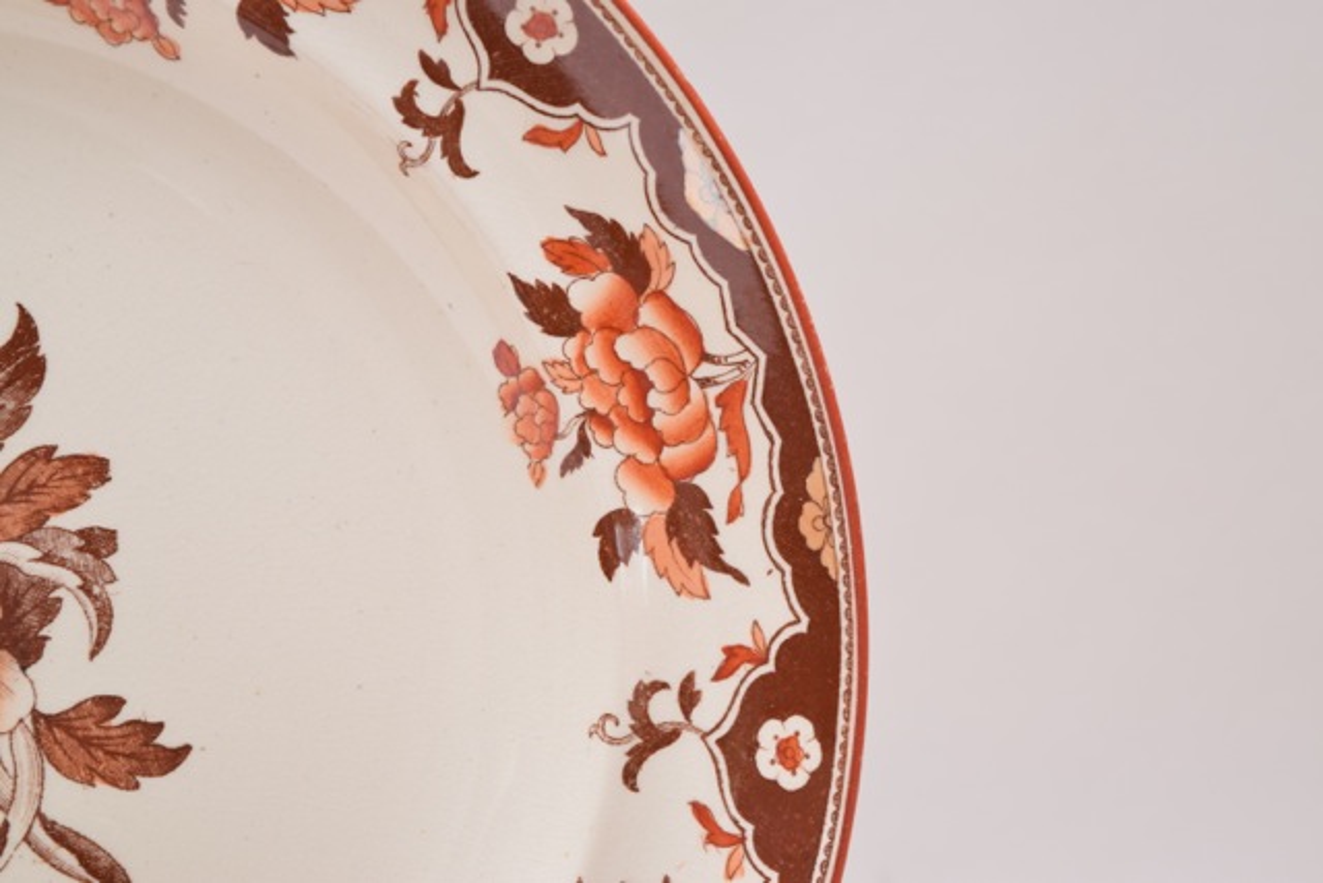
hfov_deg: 24.6
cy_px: 442
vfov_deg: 16.6
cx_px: 662
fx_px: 3032
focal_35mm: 82
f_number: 5.6
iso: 400
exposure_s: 1/125
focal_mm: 55
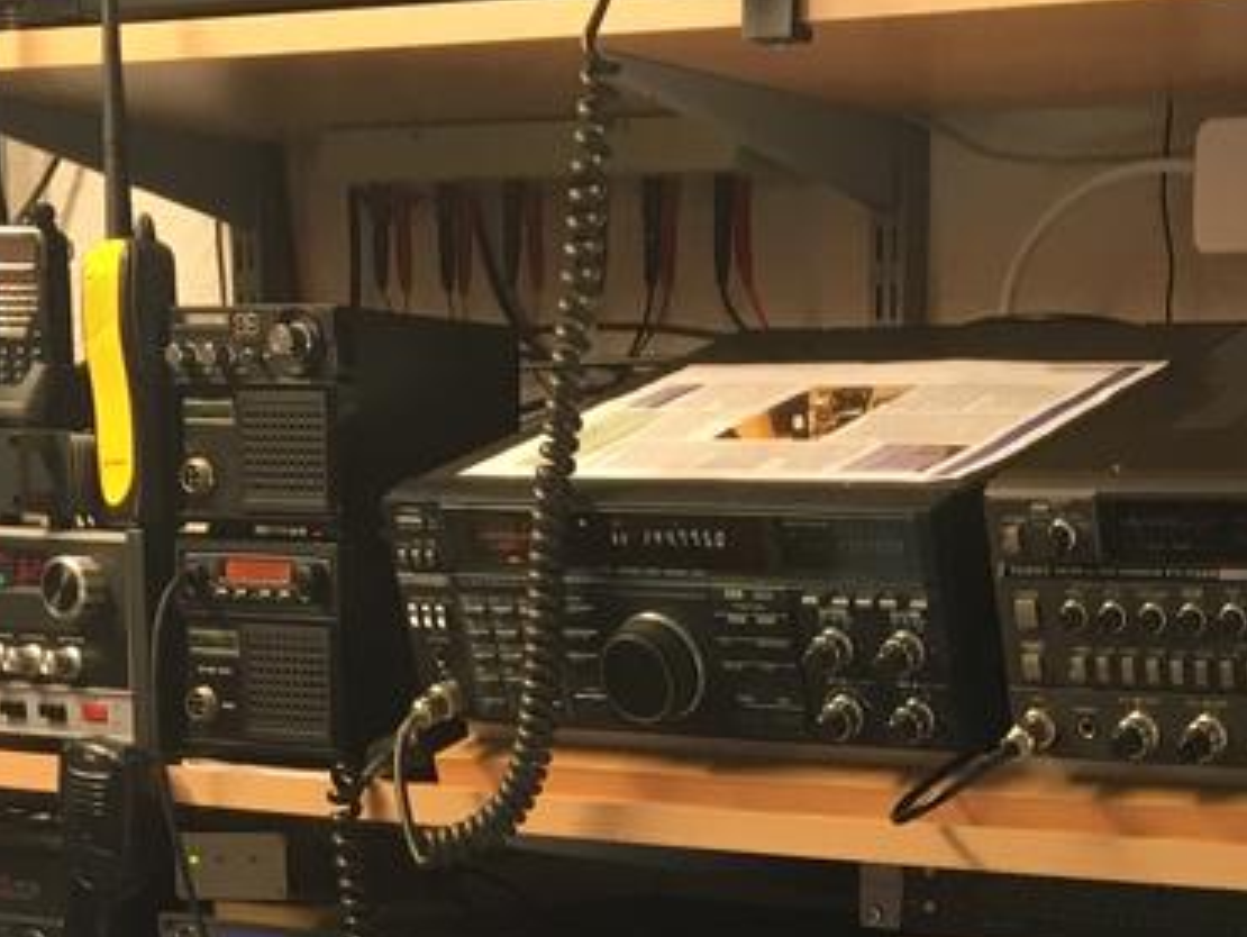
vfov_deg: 14.6
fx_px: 3388
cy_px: 1446
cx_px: 957
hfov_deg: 20.7
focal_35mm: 94
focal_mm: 4.15
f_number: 2.2
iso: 100
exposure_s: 1/33
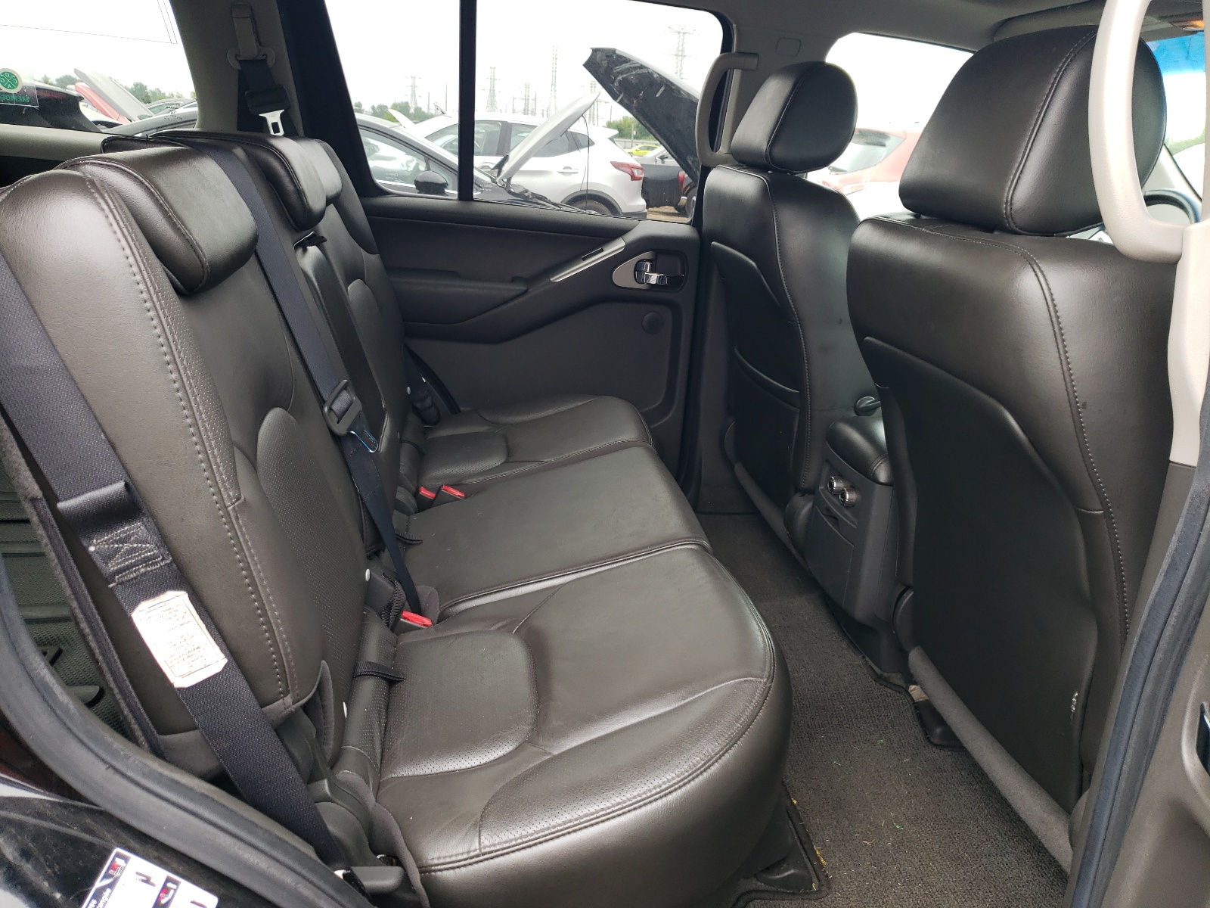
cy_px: 454
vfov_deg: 53.1
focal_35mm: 26
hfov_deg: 67.3
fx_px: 909
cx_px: 605
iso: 50
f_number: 1.5
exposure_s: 1/179
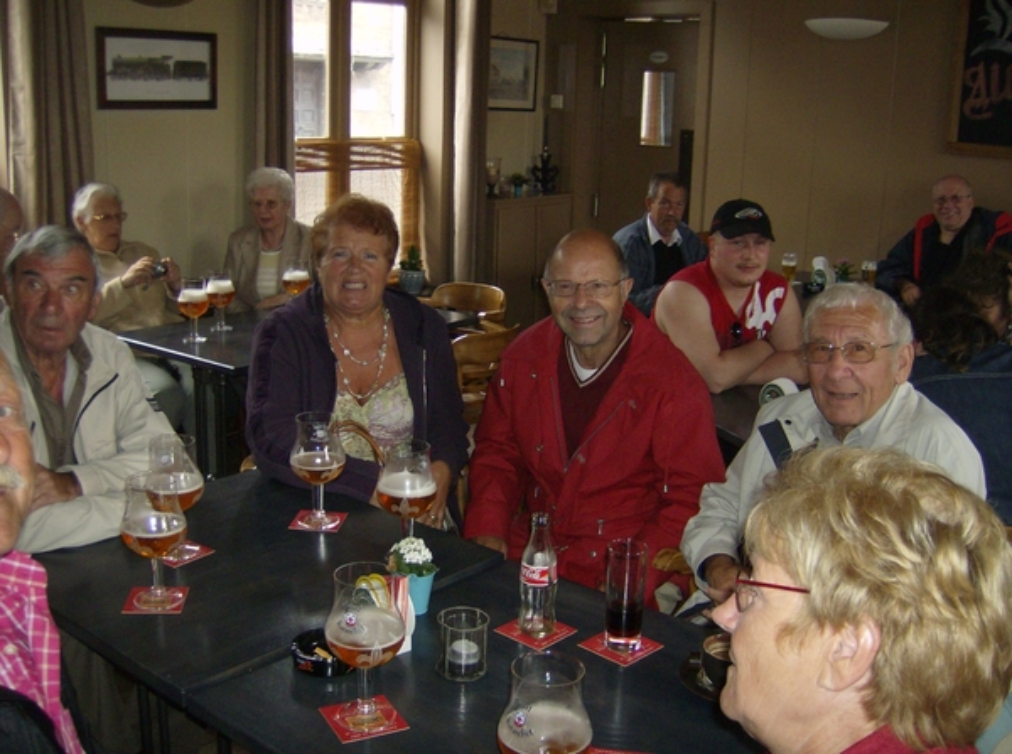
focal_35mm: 36
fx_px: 1050
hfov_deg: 51.5
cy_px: 377
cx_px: 506
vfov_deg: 39.5
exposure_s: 1/60
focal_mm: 6
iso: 200
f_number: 2.8
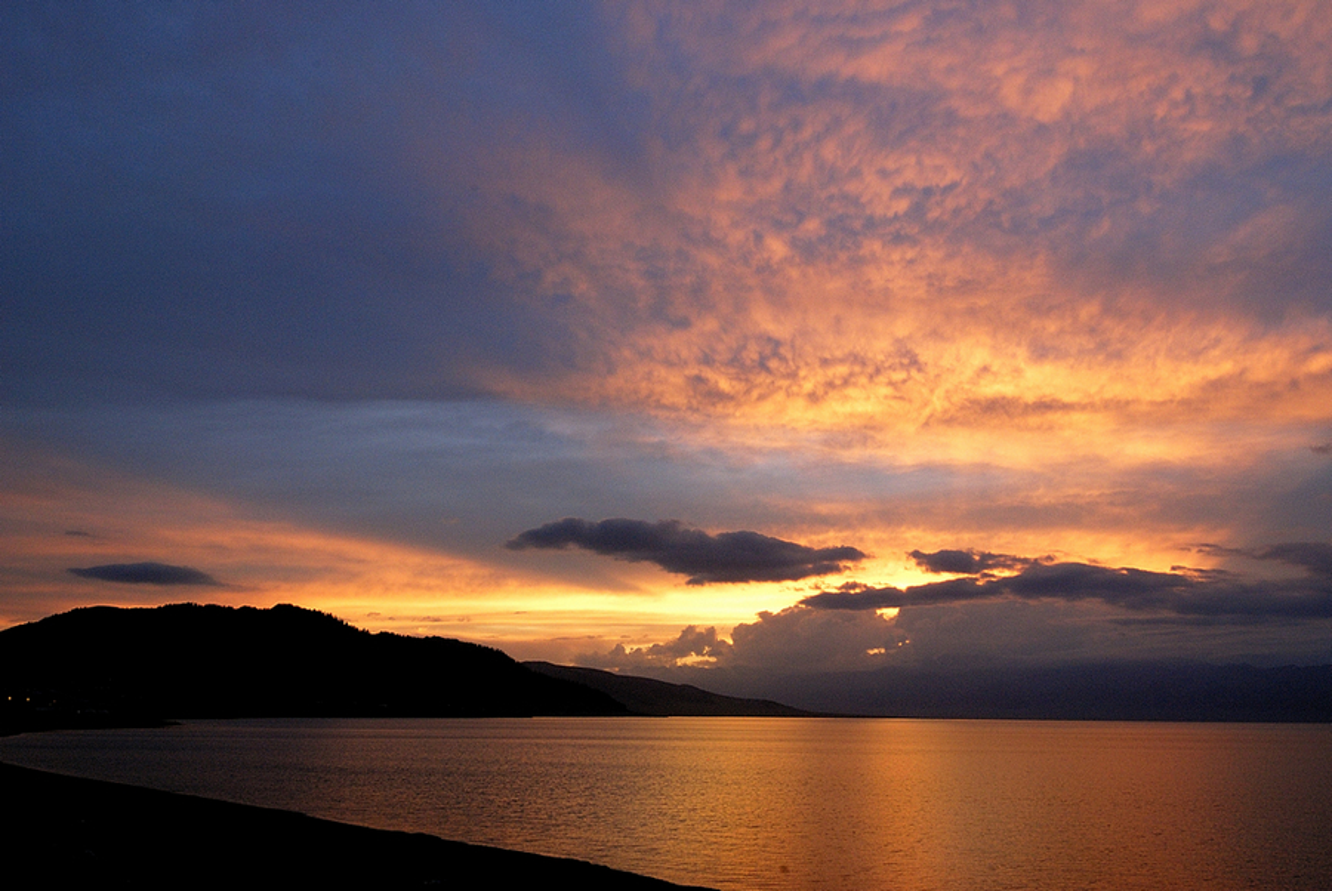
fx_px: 1222
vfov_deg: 40.1
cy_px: 446
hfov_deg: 57.2
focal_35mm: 33
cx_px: 666
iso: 250
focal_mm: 22
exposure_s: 1/10
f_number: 18
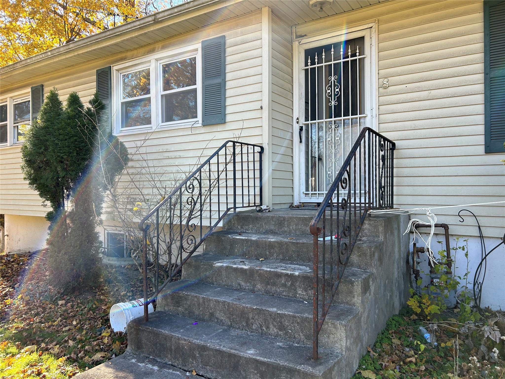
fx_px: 379
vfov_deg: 53.1
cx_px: 252
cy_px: 190
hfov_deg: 67.3
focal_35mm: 26
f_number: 1.5
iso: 50
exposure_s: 1/466
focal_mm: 5.7
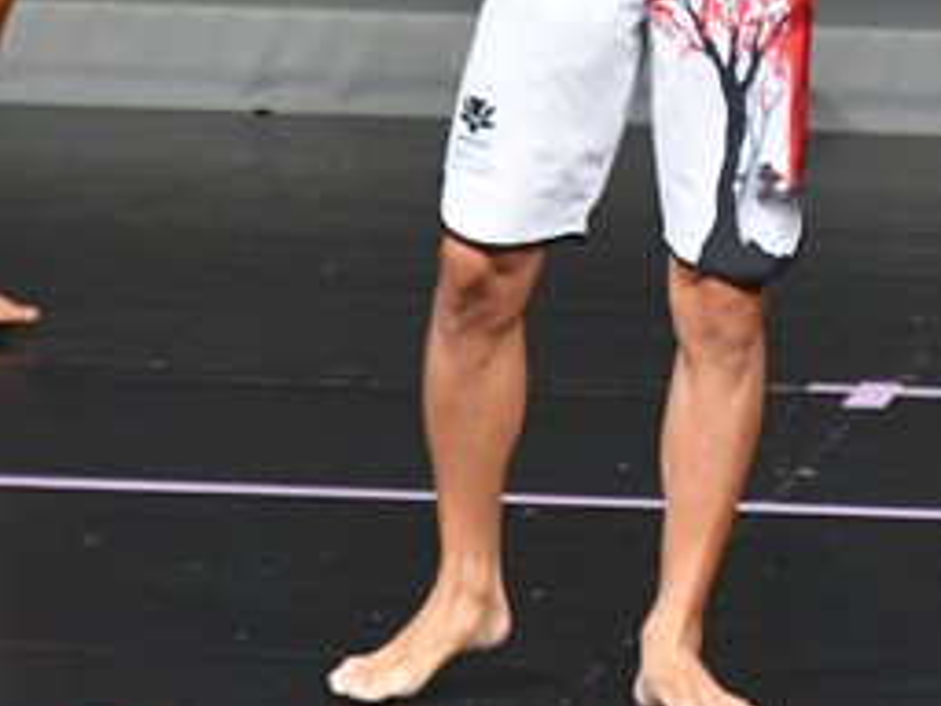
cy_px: -147
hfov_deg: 2.0
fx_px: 27238
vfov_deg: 1.5
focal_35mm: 1002
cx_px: 950
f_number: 5.6
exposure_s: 1/400
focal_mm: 230
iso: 4000
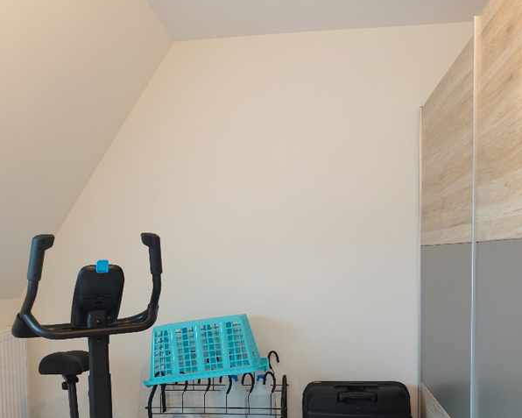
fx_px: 525
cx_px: 262
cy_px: 288
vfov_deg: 42.6
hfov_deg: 52.8
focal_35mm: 34
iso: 320
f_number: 1.8
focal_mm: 8.8
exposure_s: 1/30
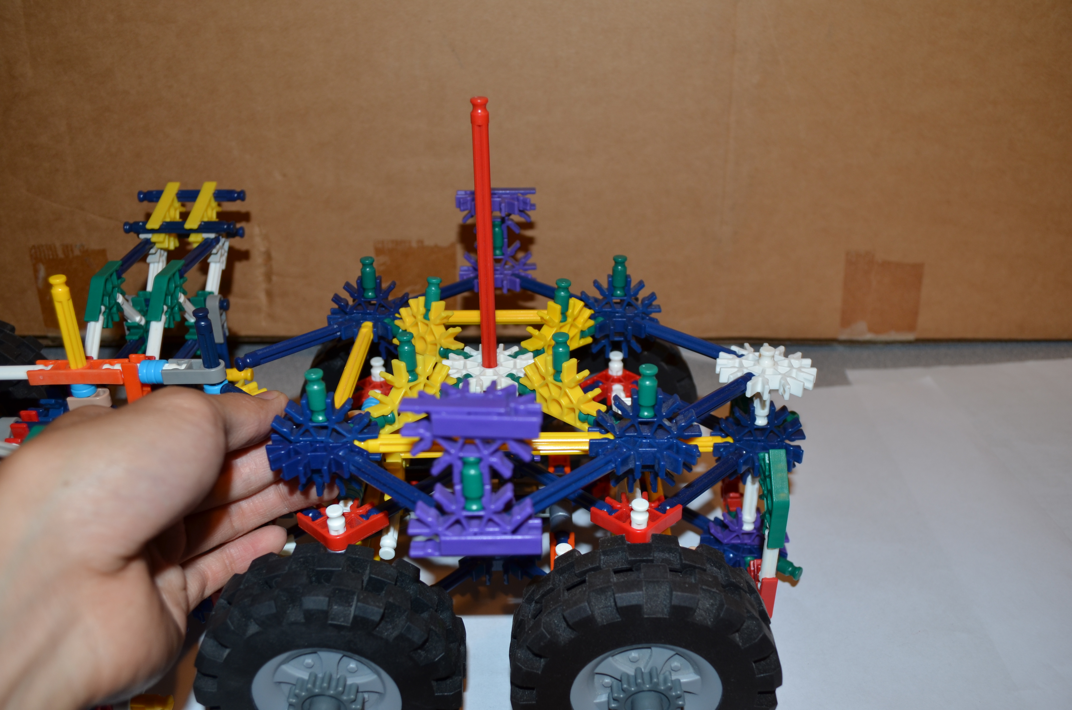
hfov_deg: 57.3
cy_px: 355
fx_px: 981
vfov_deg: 39.8
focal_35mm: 33
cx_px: 536
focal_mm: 22
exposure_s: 1/30
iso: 200
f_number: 5.6
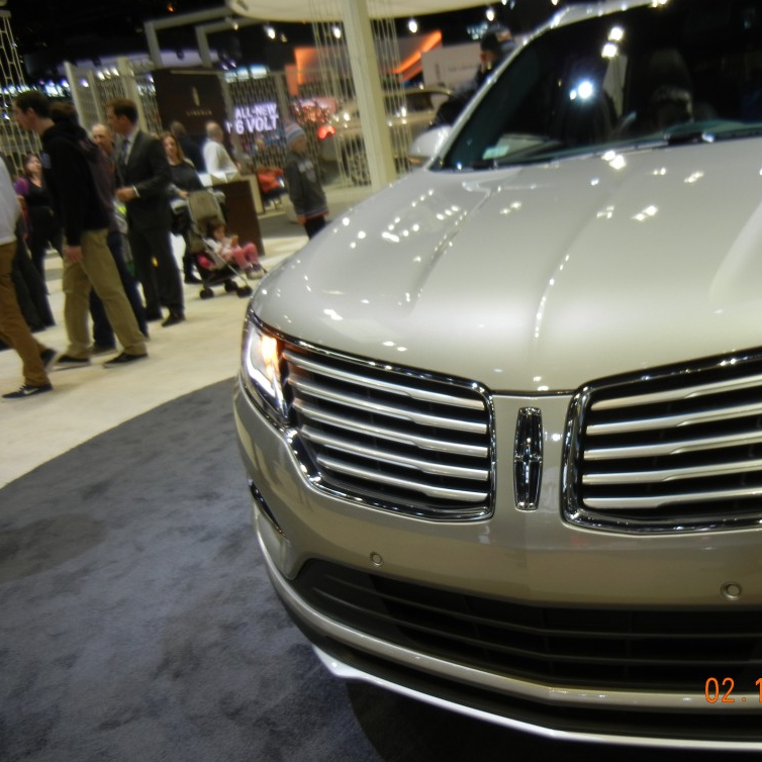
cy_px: 383
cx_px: 505
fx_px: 897
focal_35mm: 36
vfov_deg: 46.0
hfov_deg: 45.4
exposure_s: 1/72.1
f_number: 3.5
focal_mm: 5.4
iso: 160
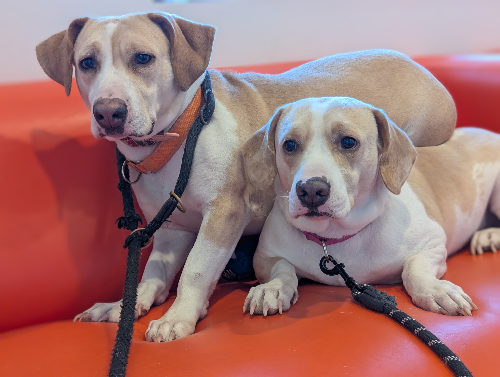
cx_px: 250
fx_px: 694
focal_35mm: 48
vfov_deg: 30.3
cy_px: 188
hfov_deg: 39.6
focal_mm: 6.81
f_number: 1.85
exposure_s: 1/90.5
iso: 307
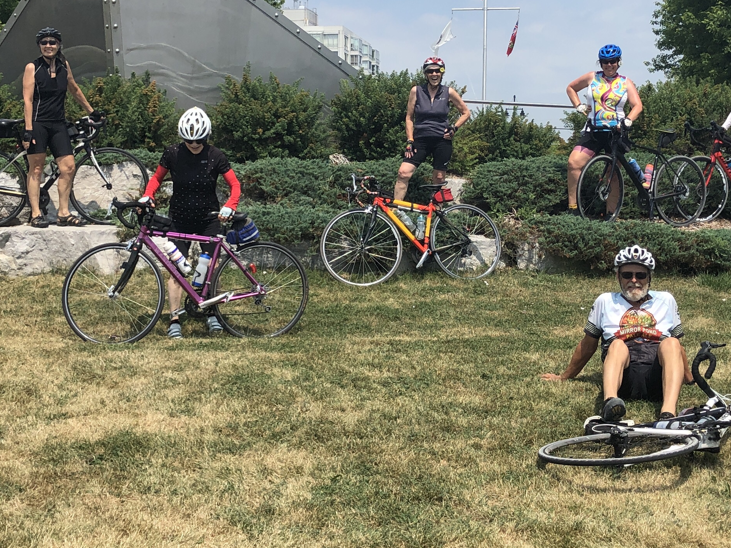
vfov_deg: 24.3
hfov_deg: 32.2
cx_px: 396
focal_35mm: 60
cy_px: 193
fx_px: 1267
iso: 20
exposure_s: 1/2525
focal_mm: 3.99
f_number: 1.8
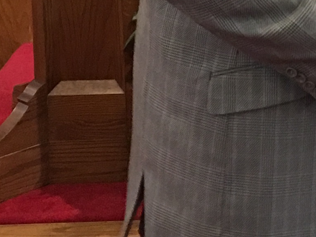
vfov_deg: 9.3
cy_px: -193
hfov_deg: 12.3
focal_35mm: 152
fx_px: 1388
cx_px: 494
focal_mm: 4.15
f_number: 2.2
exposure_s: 1/10
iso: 100
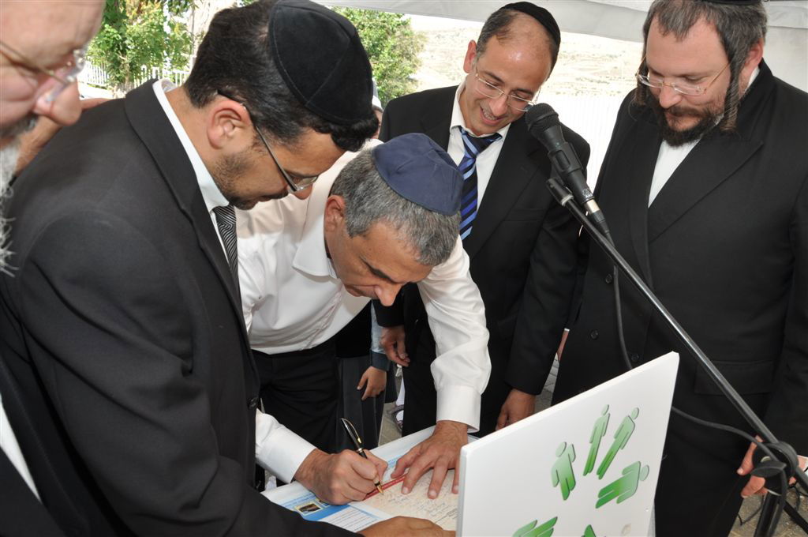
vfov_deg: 47.8
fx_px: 605
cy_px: 268
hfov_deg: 67.4
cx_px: 404
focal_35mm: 27
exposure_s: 1/200
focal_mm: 18
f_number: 7.1
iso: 200
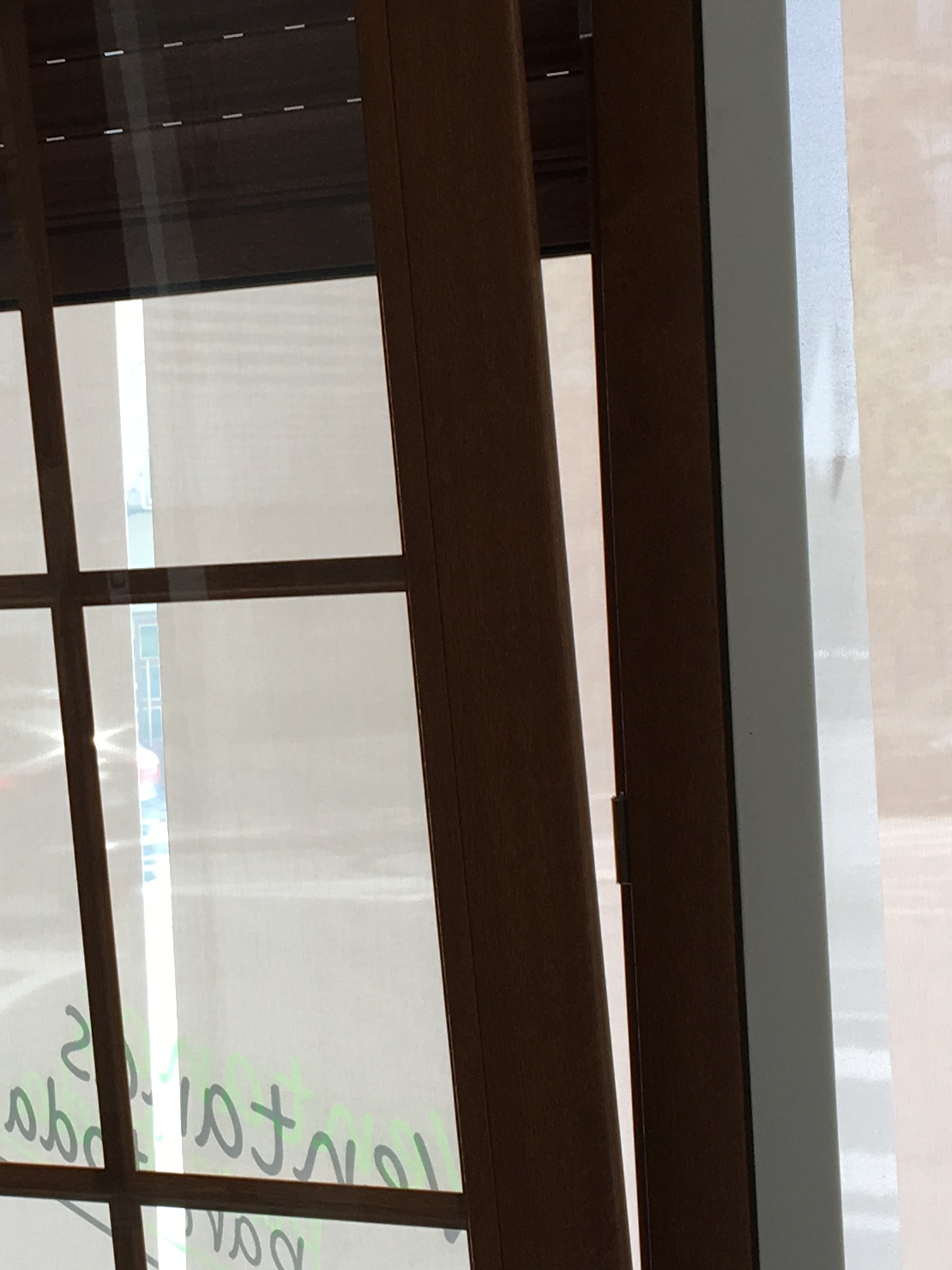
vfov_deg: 24.7
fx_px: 2897
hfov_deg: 18.3
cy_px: 499
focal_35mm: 79
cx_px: 54
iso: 25
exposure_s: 1/101
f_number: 2.2
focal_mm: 4.15
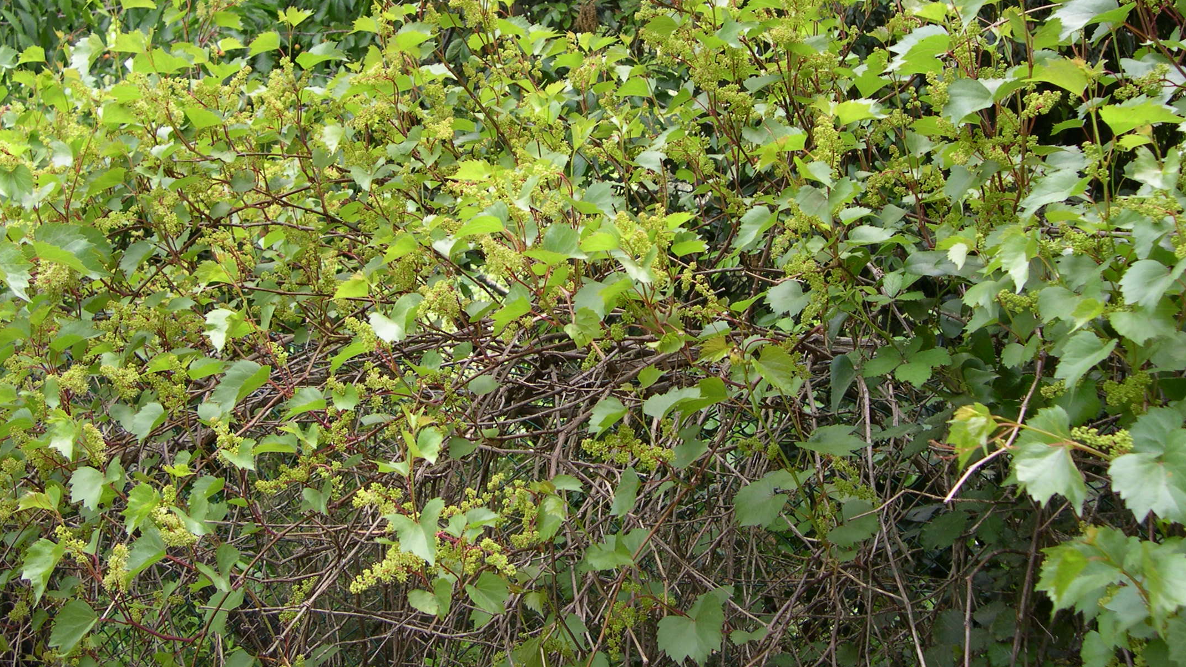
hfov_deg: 46.4
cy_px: 209
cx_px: 580
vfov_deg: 26.9
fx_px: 1384
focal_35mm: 44
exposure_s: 1/105
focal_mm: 8
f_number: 2.8
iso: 100
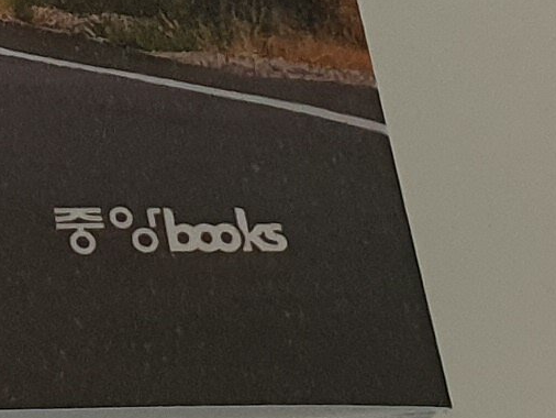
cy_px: -894
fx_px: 3326
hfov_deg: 8.7
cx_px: -778
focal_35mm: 207
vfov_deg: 6.5
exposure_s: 1/60
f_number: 2.4
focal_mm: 4.3
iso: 200
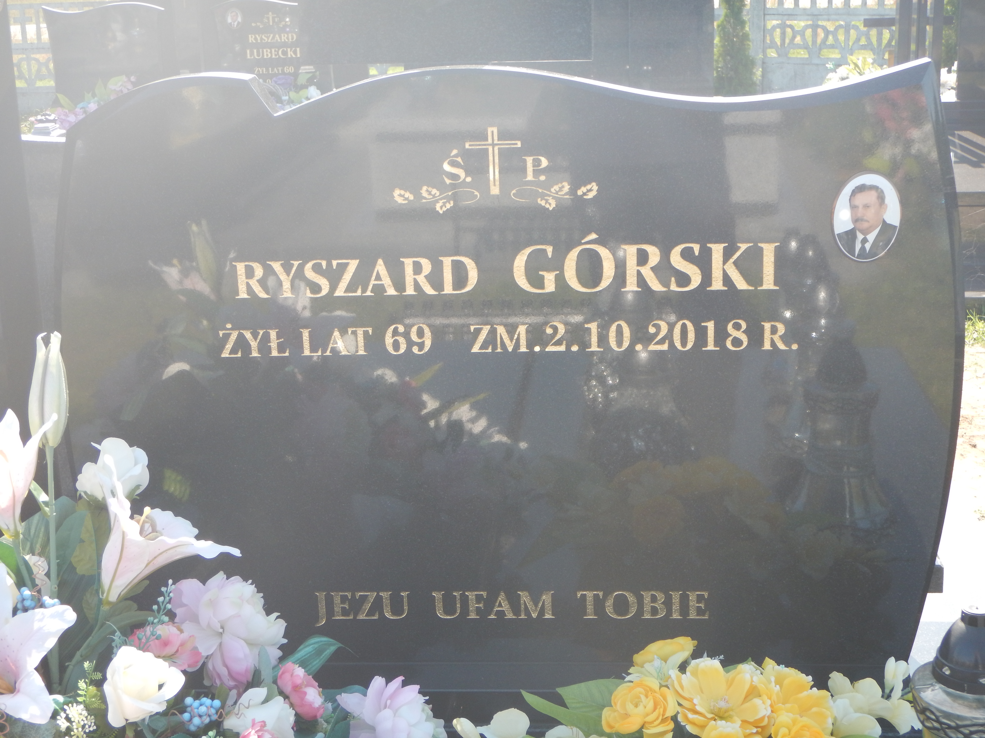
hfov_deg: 34.3
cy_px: 369
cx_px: 492
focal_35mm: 56
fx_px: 1593
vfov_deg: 26.1
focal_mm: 10.1
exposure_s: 1/160
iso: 125
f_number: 4.4
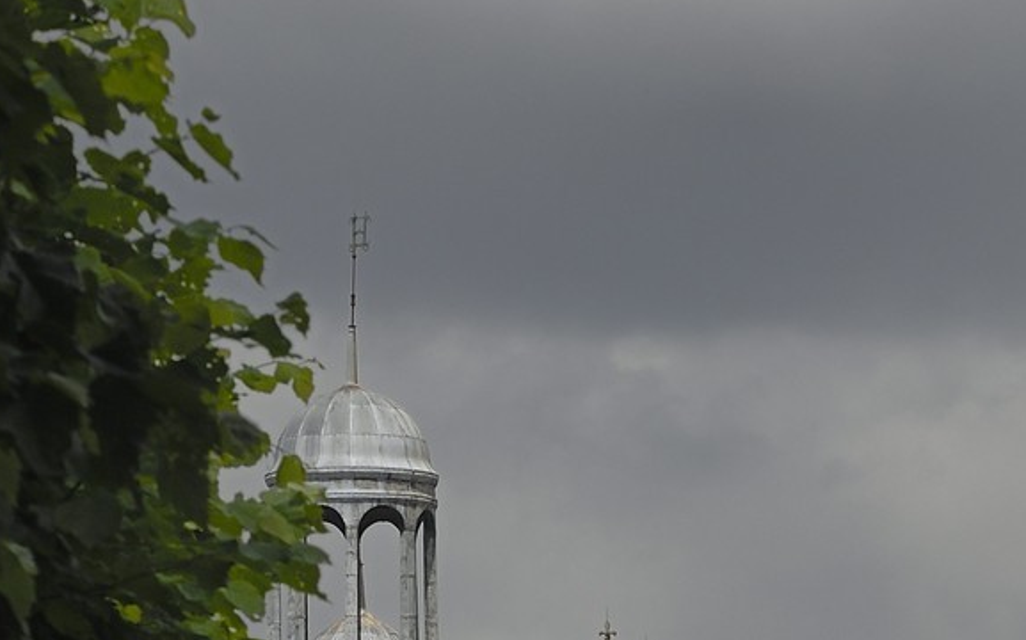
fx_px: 14796
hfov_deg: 4.0
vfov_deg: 2.5
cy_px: 1294
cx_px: 669
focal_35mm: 529
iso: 100
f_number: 11
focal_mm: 125
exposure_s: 1/160
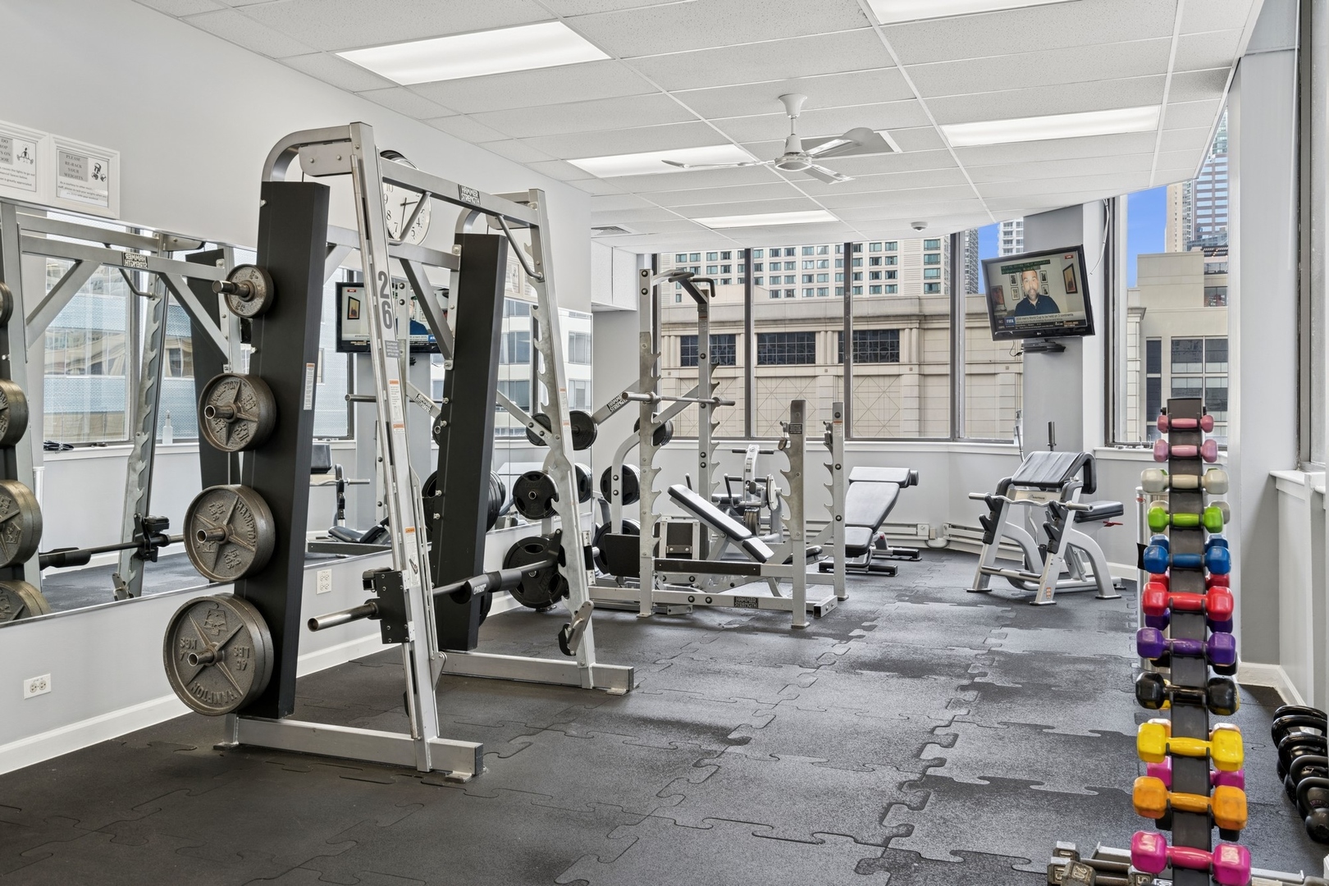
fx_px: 1107
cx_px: 664
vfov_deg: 43.6
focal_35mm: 30
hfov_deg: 61.9
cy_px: 443
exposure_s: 1/60
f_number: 7.1
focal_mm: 30
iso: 320
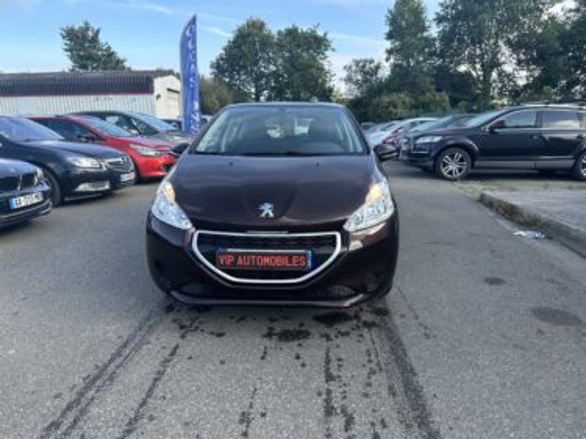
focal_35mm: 24
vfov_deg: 56.8
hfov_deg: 71.6
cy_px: 220
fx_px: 406
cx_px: 293
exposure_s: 1/791
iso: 80
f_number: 1.78
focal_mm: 6.86
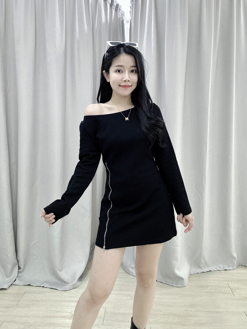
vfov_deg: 73.9
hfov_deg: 58.9
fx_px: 219
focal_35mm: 23
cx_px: 124
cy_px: 164
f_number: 1.9
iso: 125
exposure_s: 1/50
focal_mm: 2.69
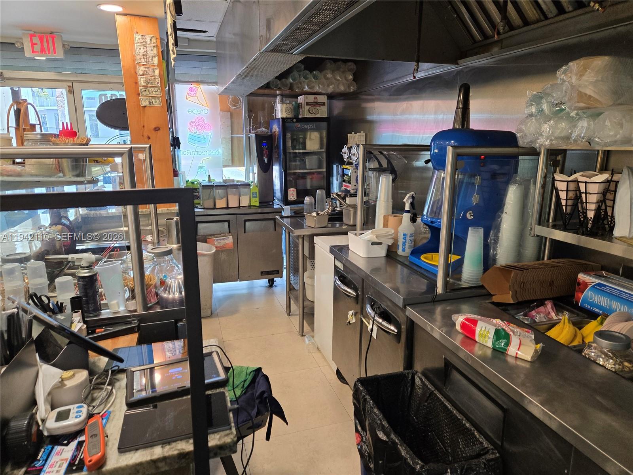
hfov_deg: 73.9
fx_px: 421
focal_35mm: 23
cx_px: 316
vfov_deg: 58.9
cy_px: 238
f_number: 1.8
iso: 250
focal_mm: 5.4
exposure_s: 1/120
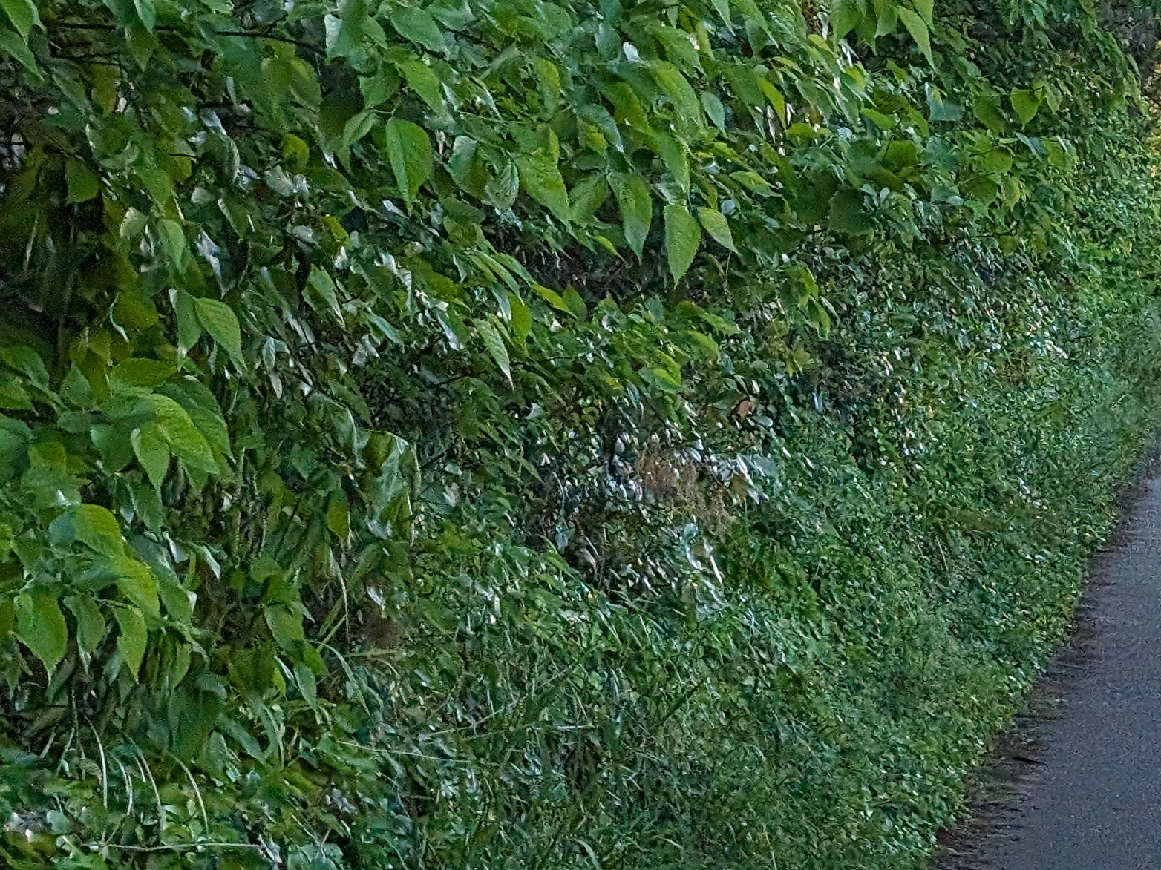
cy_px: 171
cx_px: 1220
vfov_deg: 11.5
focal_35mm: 128
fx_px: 4293
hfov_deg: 15.1
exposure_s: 1/673
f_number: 1.68
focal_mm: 6.9
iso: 19
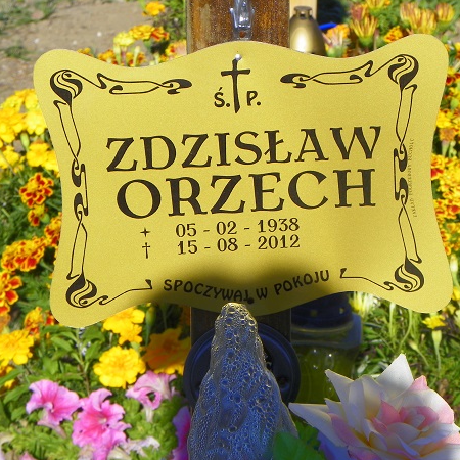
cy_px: 226
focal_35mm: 181
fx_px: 2721
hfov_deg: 9.7
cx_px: 273
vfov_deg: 9.7
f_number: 6.3
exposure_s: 1/200
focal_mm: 25.7
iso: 64
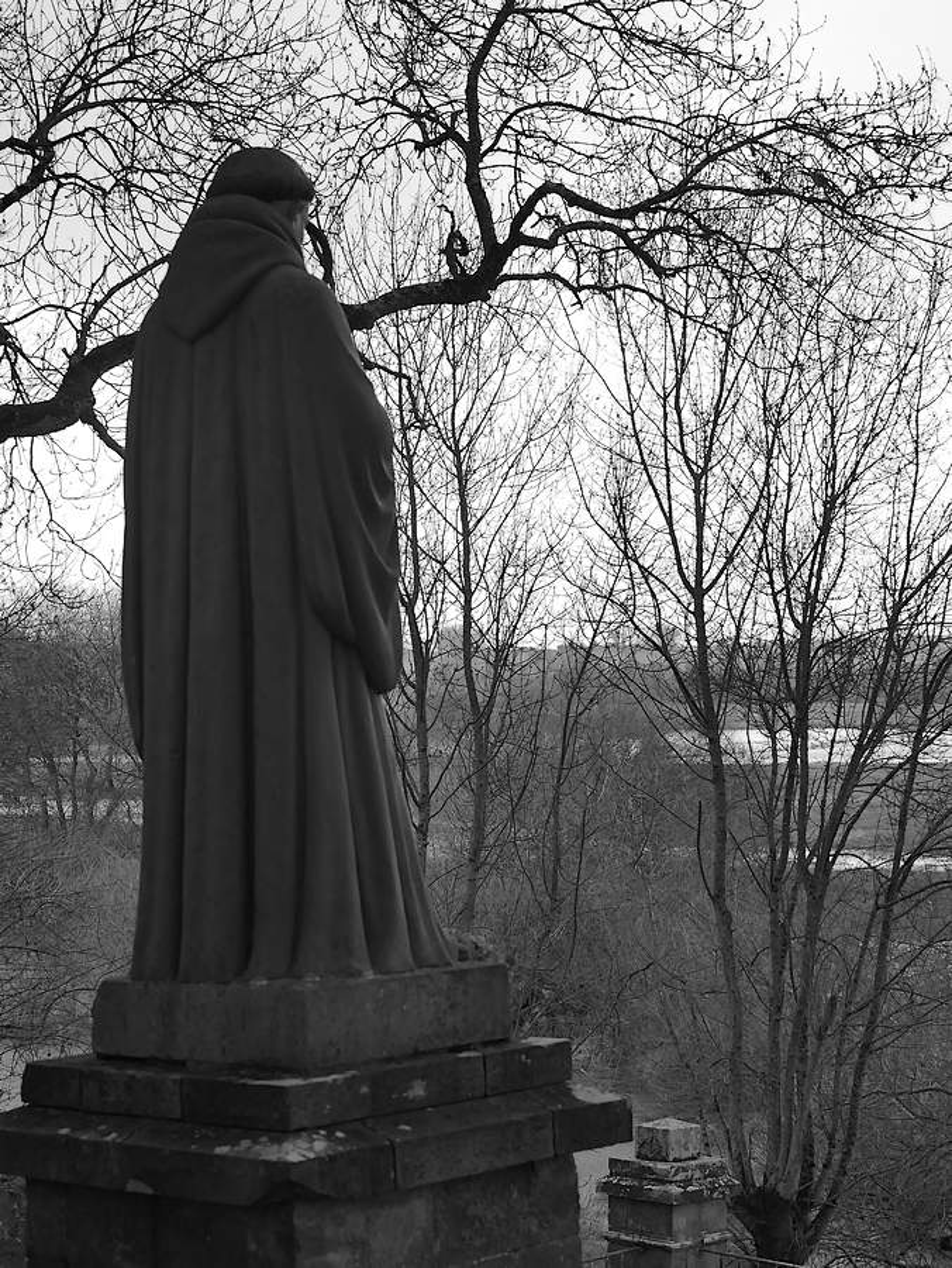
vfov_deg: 27.8
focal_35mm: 70
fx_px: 2564
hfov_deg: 21.0
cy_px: 634
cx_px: 476
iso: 200
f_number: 4
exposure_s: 1/250
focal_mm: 35
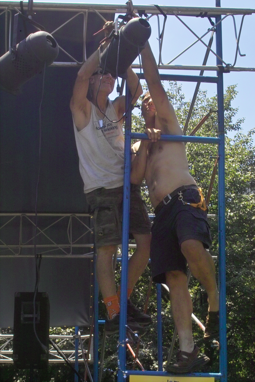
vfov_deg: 23.9
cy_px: 191
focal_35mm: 85
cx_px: 128
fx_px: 903
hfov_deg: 16.1
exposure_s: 1/180
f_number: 11
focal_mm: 50
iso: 200
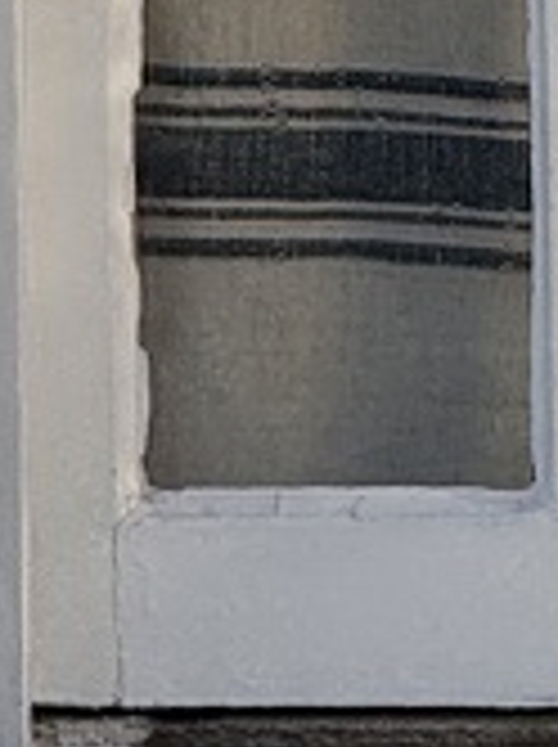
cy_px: 306
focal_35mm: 742
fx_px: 15989
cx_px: 1454
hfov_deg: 2.0
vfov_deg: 2.7
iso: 50
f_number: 2.8
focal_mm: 15.66
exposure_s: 1/830
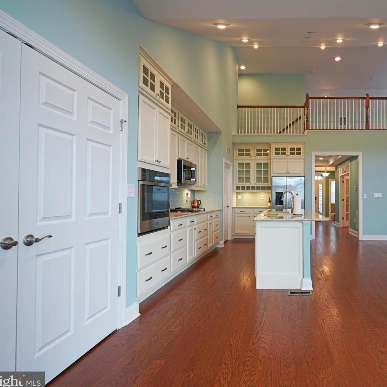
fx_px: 266
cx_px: 279
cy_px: 194
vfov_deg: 72.1
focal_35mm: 21
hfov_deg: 68.5
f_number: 4
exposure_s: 1/160
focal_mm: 16
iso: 1000
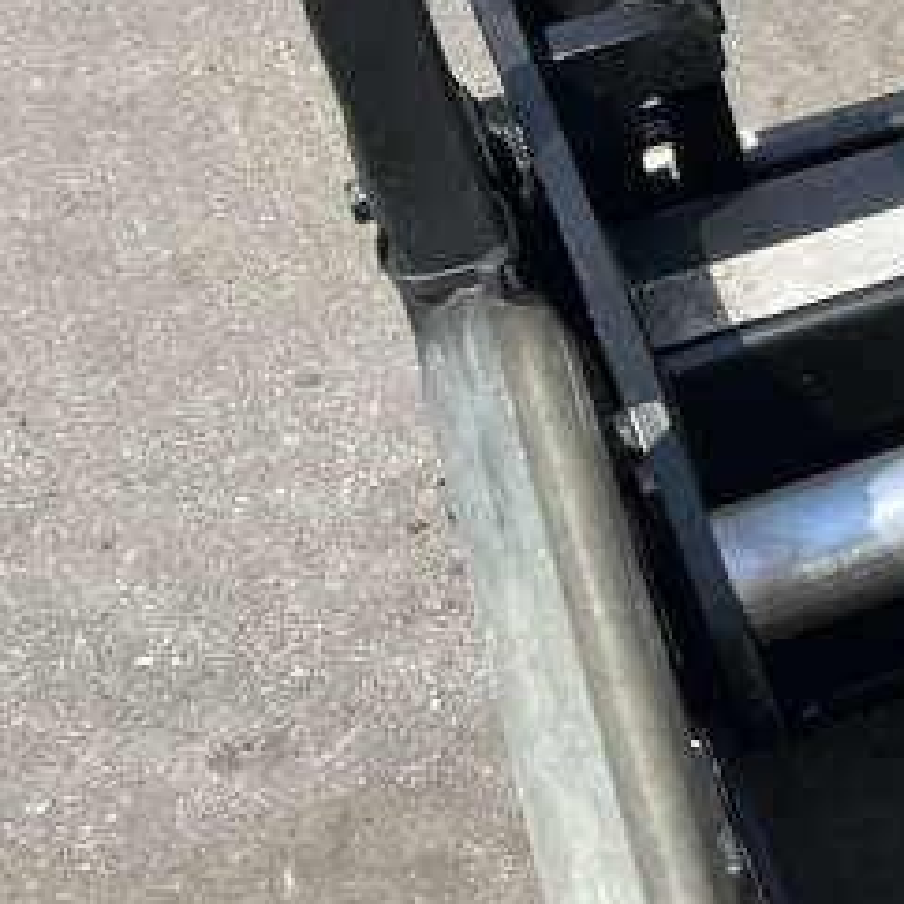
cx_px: 1864
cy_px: 187
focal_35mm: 95
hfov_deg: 14.7
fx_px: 2807
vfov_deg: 18.1
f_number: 1.5
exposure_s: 1/2457
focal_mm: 5.7
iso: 50
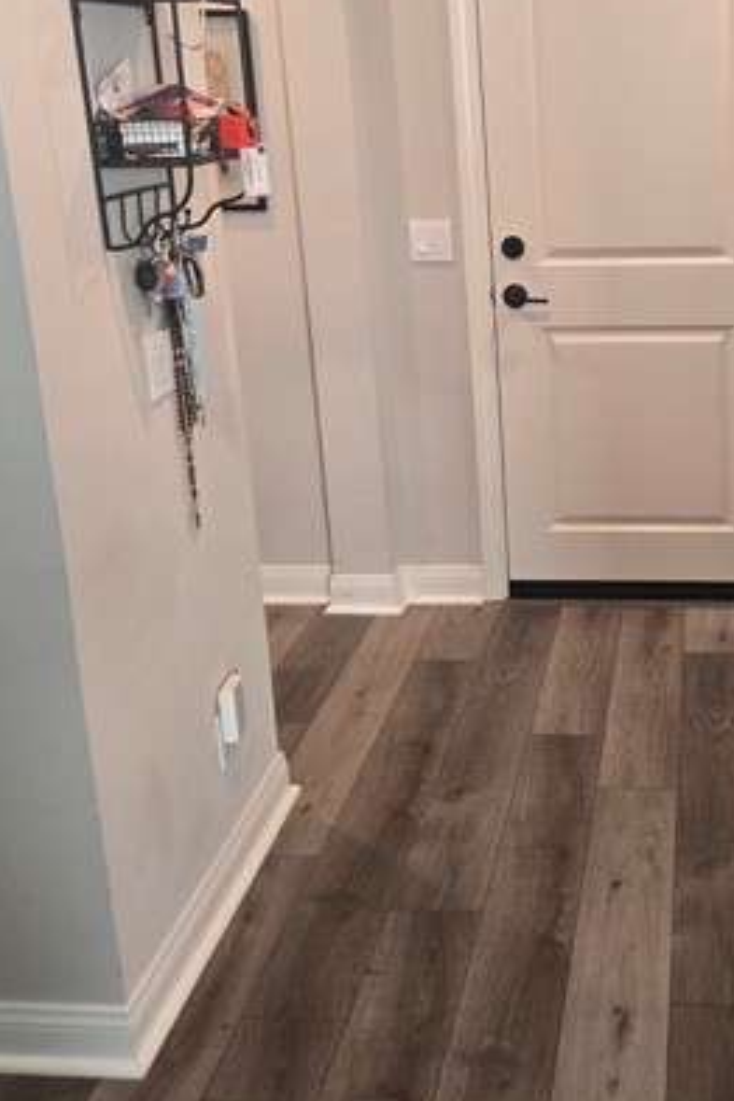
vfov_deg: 48.8
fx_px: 1193
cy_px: 373
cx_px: 622
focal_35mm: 39
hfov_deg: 32.9
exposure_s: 1/120
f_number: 1.8
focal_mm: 5.4
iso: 200
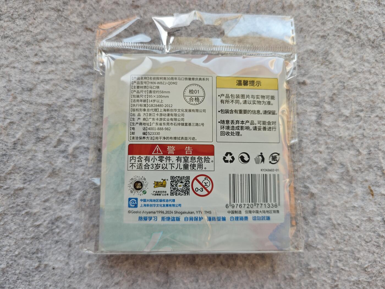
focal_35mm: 23
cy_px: 144
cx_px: 192
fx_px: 256
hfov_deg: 73.9
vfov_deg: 58.9
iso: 50
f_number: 1.6
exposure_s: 1/115
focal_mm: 6.55
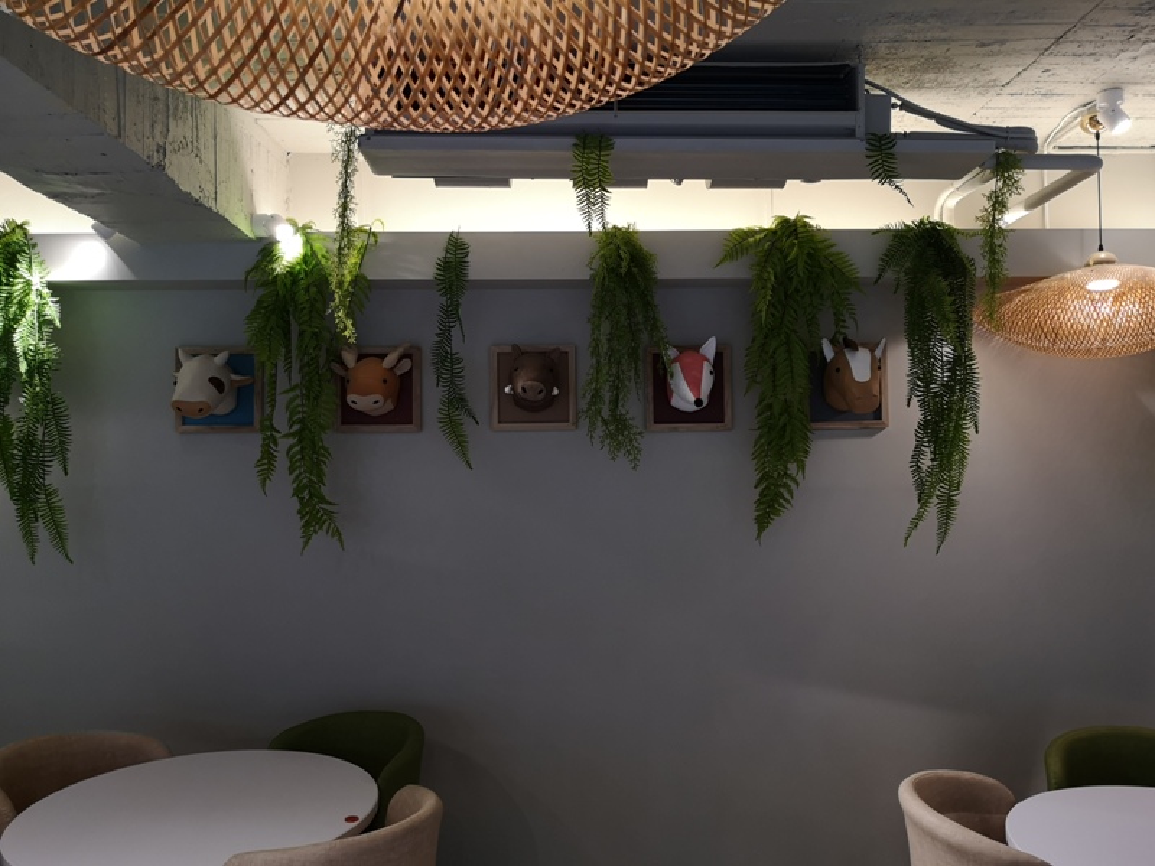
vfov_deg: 51.4
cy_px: 433
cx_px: 578
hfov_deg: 65.3
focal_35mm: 27
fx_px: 901
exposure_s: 1/50
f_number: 1.8
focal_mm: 3.95
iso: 160
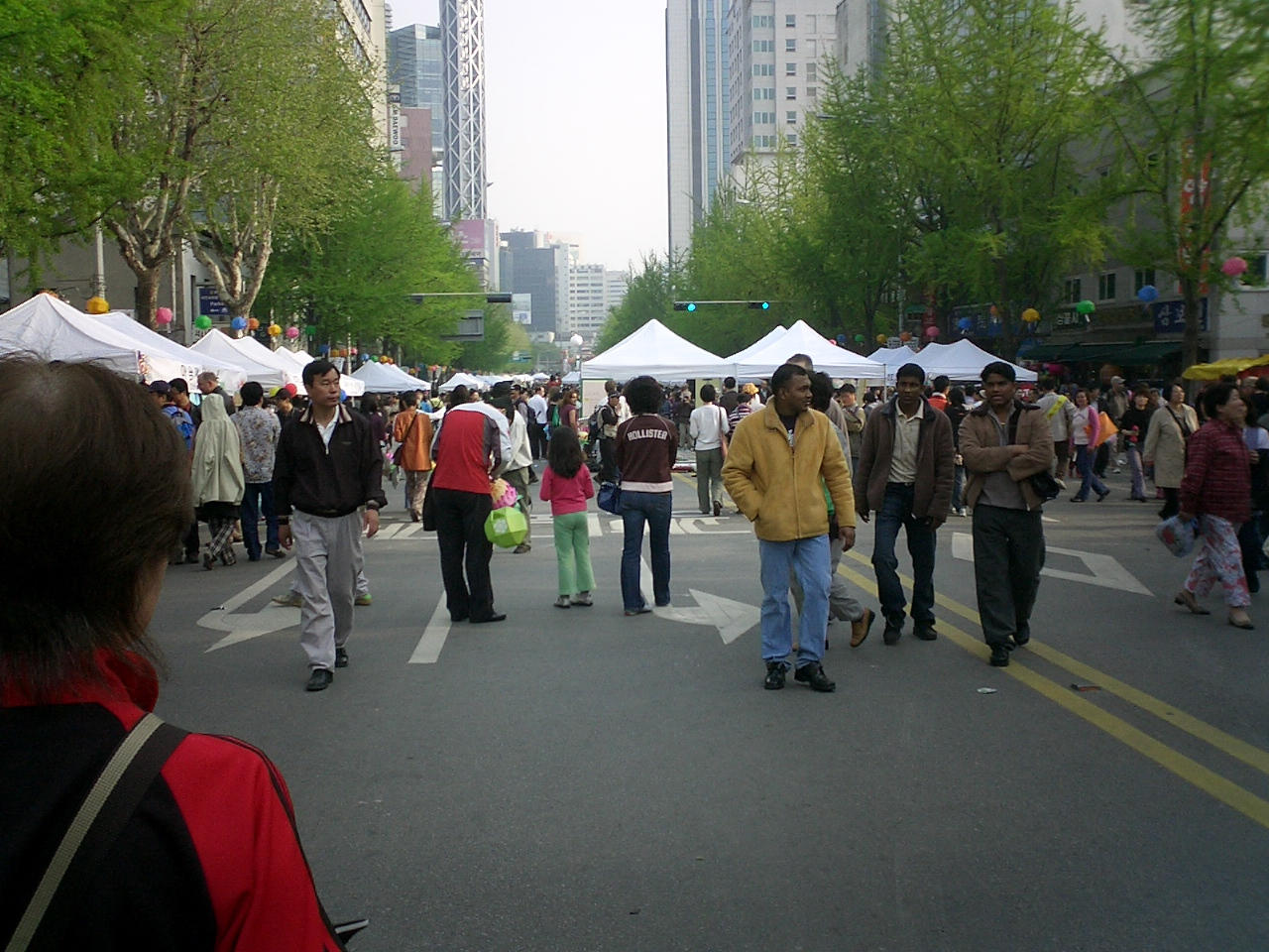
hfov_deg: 50.1
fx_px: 1356
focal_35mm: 37
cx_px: 634
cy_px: 476
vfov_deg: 38.7
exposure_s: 1/320
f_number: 3.5
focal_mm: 5.6
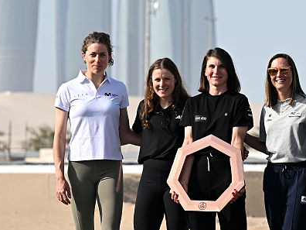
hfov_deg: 3.7
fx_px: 4765
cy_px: 78
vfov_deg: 2.8
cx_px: 224
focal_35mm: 539
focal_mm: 145
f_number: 5
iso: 320
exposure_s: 1/2500
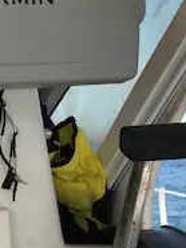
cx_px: 7
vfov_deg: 20.2
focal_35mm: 97
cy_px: 137
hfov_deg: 15.0
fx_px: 694
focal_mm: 3.99
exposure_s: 1/879
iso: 20
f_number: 1.8
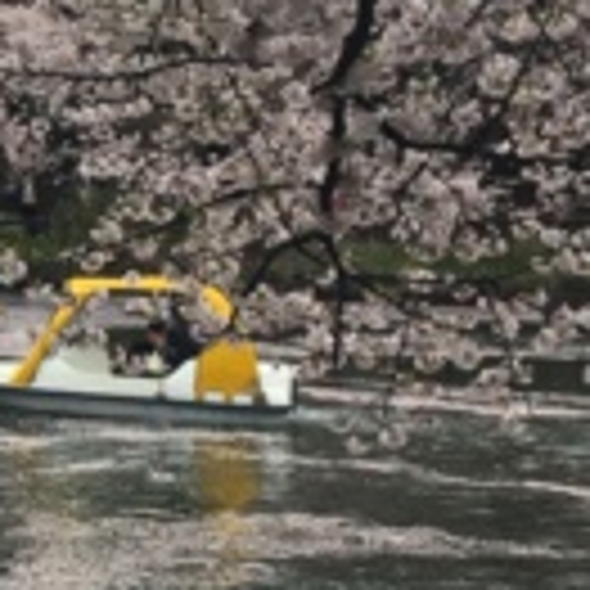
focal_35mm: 117
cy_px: 194
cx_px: -464
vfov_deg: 14.9
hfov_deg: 13.4
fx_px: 2256
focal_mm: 4.15
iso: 32
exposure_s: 1/356
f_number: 2.2
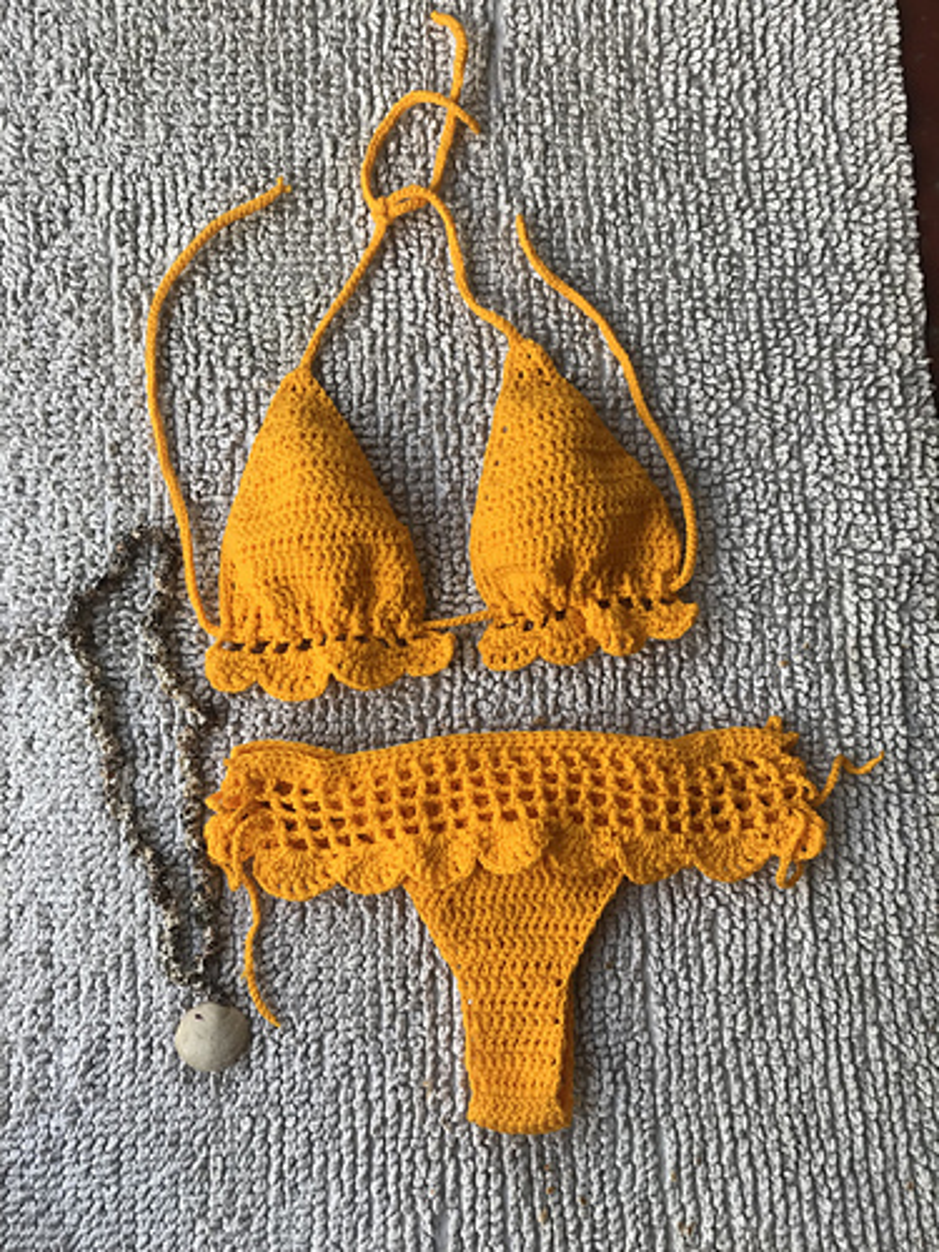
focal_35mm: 28
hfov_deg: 49.7
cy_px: 626
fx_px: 1013
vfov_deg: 63.4
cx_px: 470
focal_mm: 3.99
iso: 20
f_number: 1.8
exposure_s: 1/120
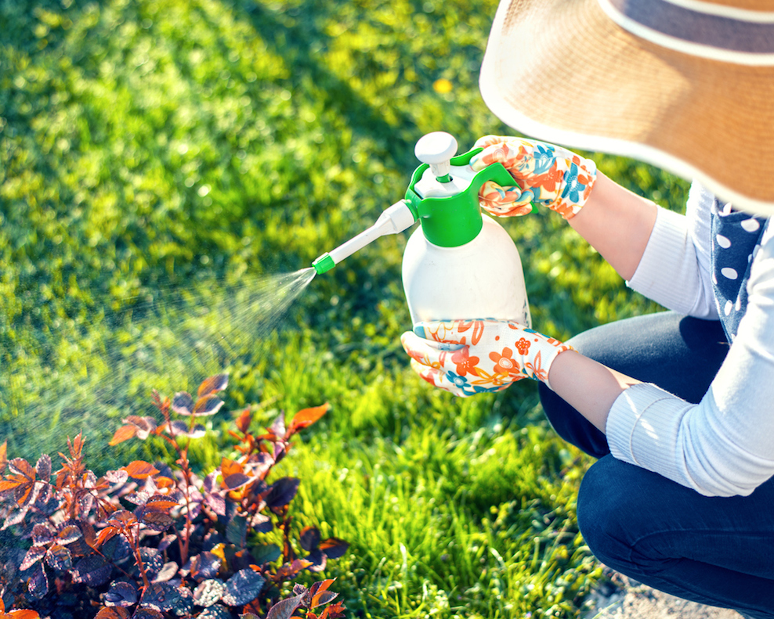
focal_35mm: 57
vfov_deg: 26.7
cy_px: 306
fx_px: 1306
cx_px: 351
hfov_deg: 33.0
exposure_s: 1/400
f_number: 2.5
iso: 125
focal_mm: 50
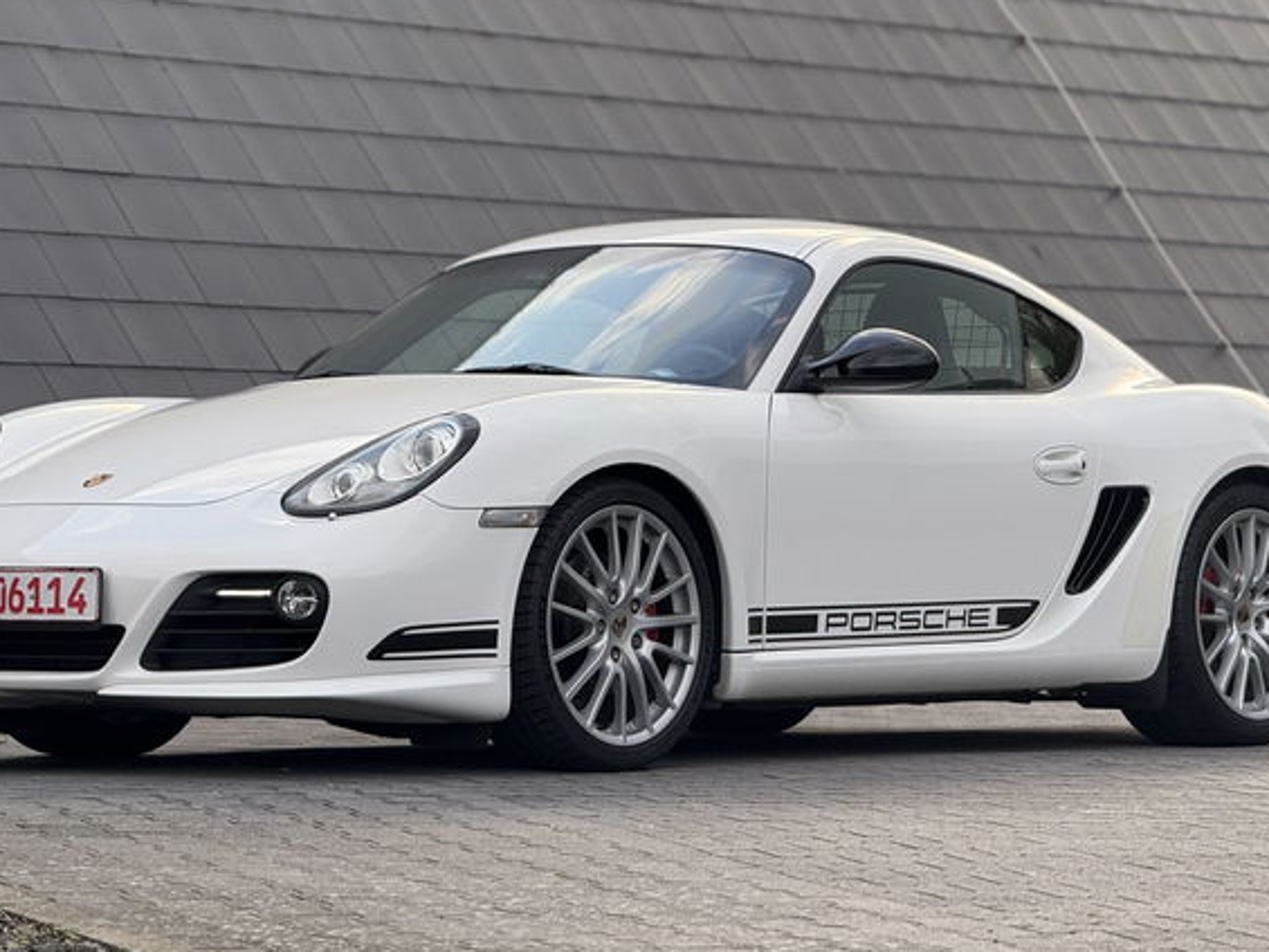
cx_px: 638
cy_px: 404
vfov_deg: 9.1
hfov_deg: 12.1
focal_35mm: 163
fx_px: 5977
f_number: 2.8
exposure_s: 1/168
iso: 50
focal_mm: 15.66
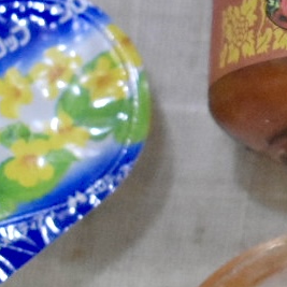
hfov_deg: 8.0
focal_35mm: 207
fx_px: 1945
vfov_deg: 8.4
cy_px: 121
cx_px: 589
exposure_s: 1/250
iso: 5000
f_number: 4.5
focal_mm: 29
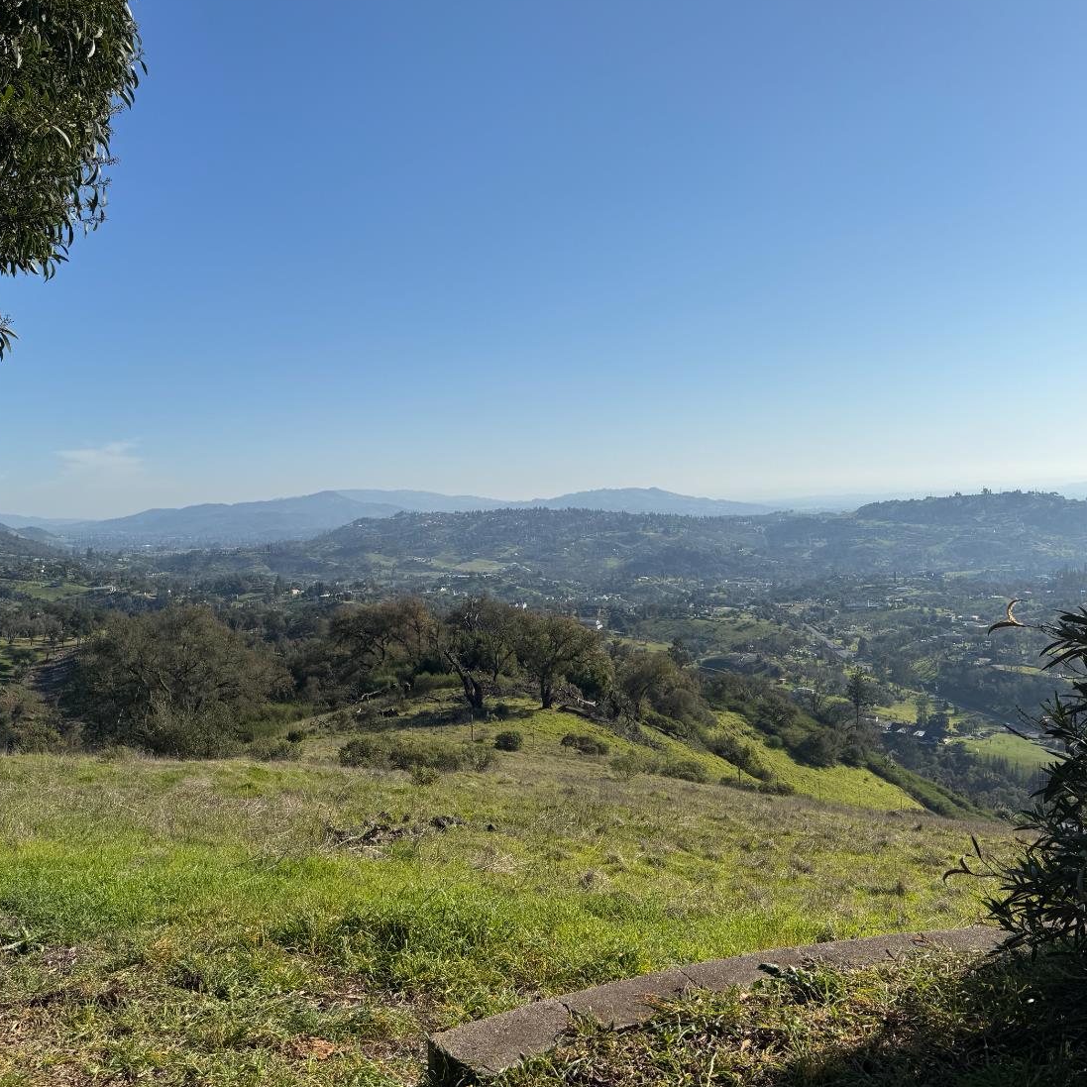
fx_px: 1030
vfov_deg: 55.6
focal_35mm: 29
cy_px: 543
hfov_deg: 55.4
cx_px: 459
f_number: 1.78
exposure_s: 1/7092
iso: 80
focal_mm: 6.76
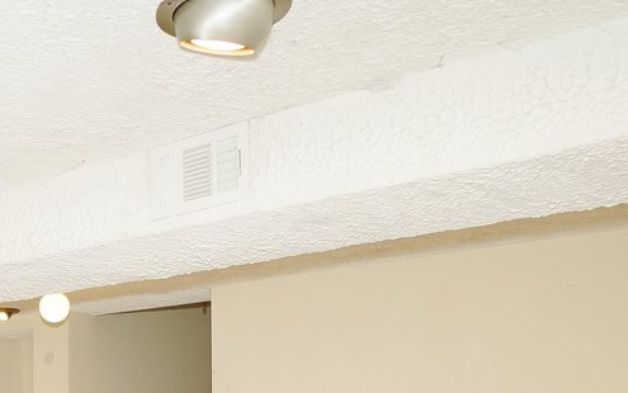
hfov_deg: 35.2
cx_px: -42
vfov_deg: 23.8
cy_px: 456
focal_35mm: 50
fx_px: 856
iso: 320
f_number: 8
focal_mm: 10
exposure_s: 1/30
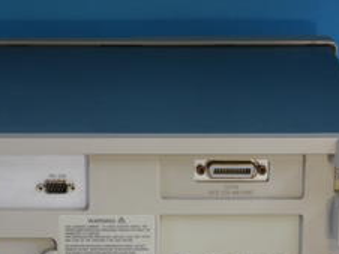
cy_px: 224
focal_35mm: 163
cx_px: 118
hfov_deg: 12.1
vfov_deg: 9.1
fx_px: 1595
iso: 800
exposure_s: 1/2.5
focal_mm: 46
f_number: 22
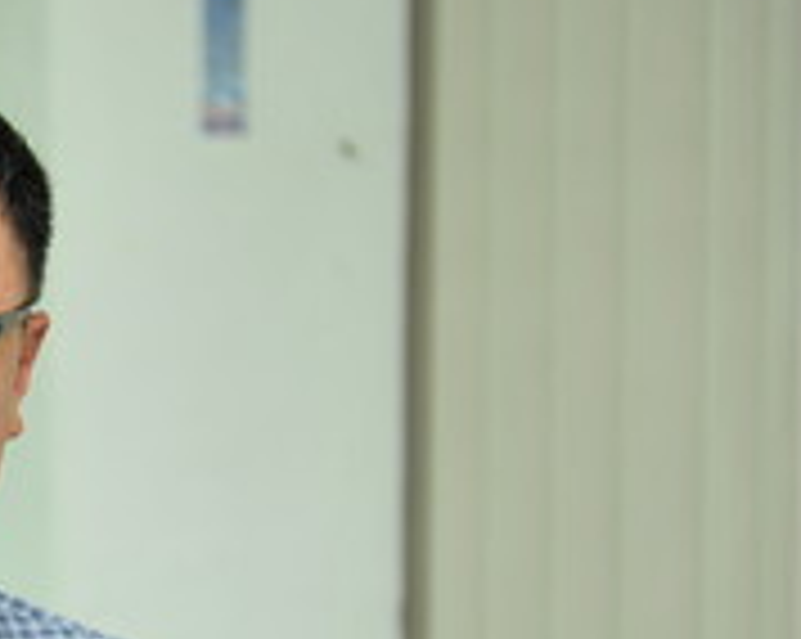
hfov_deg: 9.6
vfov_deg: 7.8
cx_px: -418
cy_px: 646
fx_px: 4641
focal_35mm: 196
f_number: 2.8
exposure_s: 1/100
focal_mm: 62
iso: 800
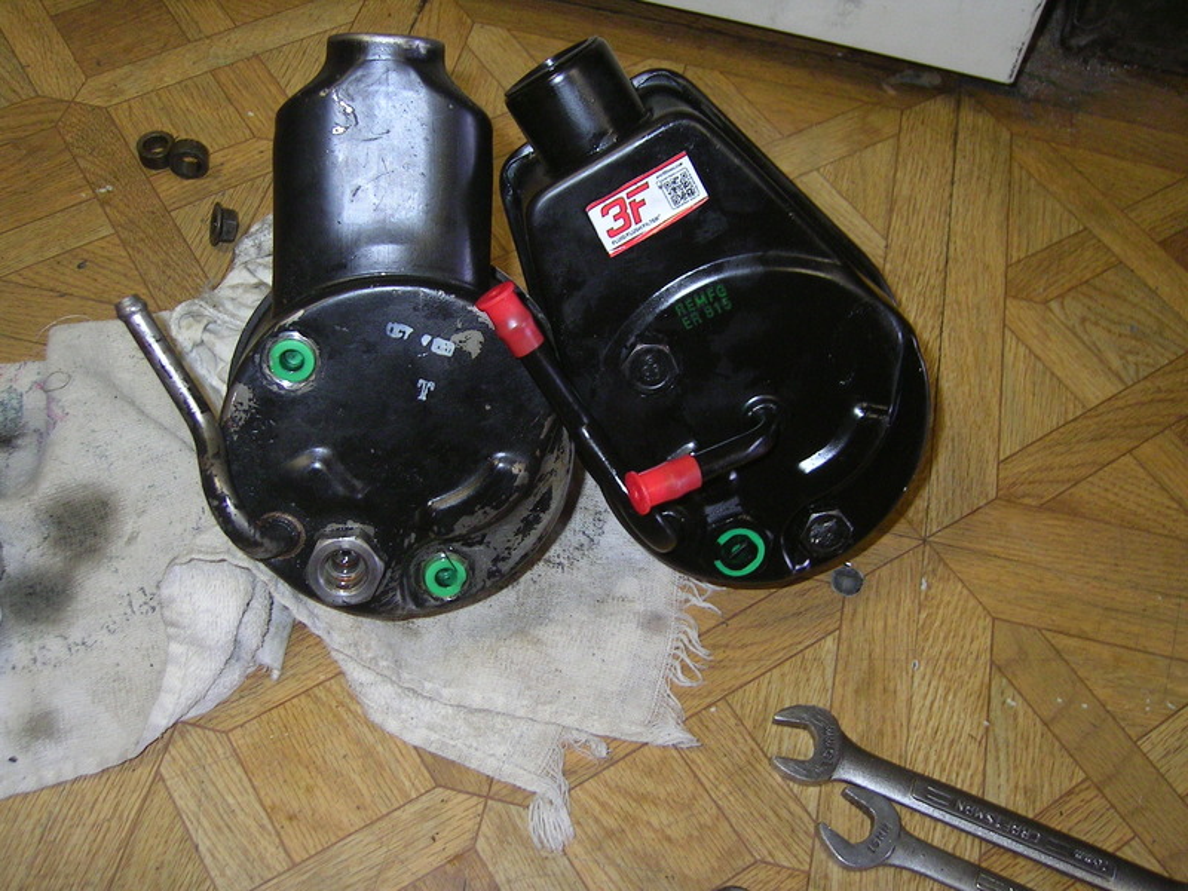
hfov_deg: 51.4
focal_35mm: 36
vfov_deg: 39.7
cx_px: 594
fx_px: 1235
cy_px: 446
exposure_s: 1/30
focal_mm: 5.6
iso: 100
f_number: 2.8
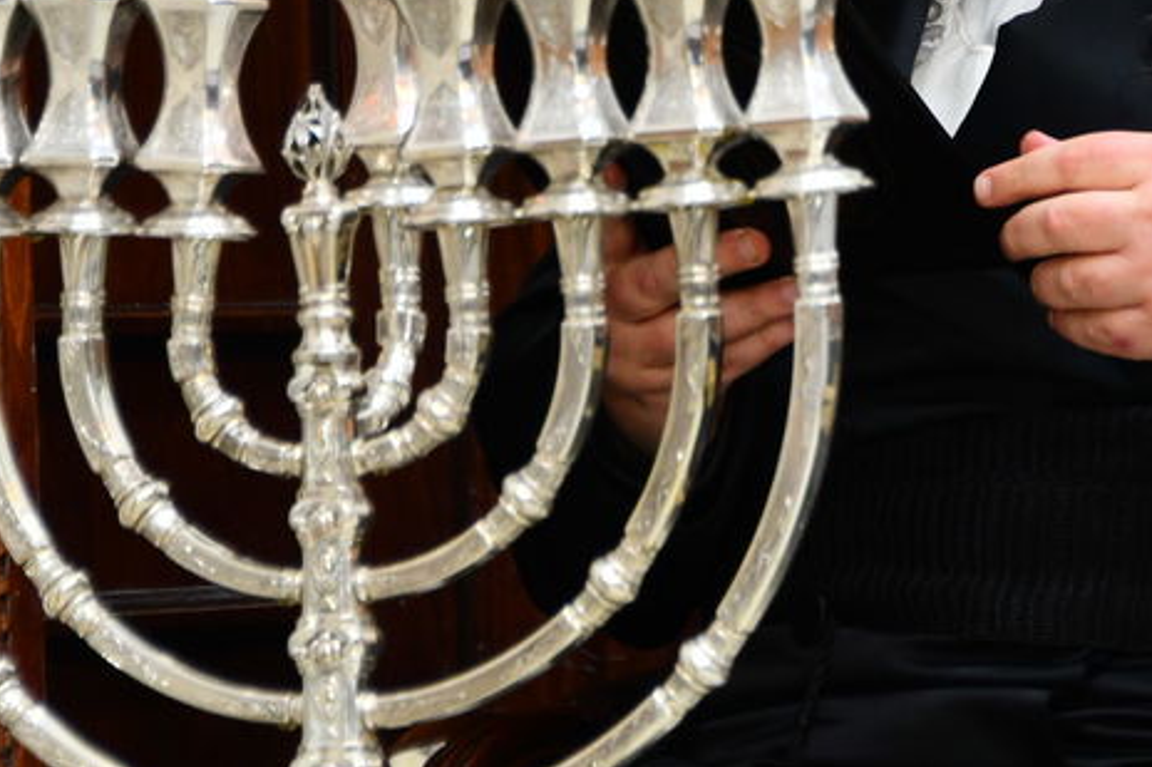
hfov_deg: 4.5
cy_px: -386
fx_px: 14490
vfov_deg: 3.0
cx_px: 943
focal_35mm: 453
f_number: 5.6
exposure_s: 1/100
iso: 1000
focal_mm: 150
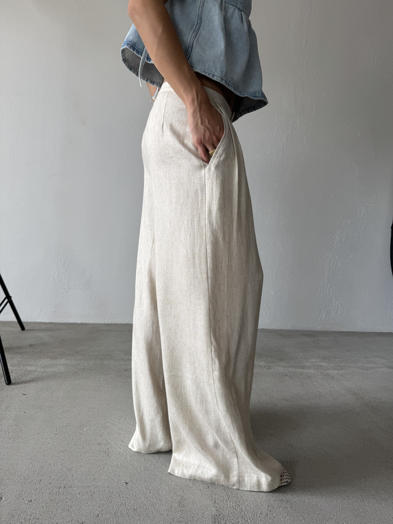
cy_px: 262
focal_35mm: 24
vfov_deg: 71.6
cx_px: 196
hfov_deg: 56.8
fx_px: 363
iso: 64
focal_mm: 6.76
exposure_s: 1/168
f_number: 1.78
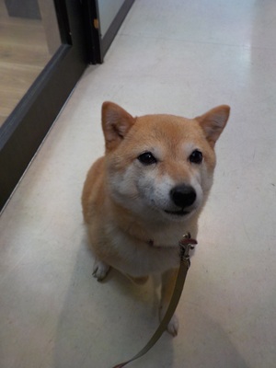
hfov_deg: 46.8
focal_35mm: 30
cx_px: 138
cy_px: 184
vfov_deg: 60.0
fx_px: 319
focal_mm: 4.1
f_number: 3.3
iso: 140
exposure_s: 1/30
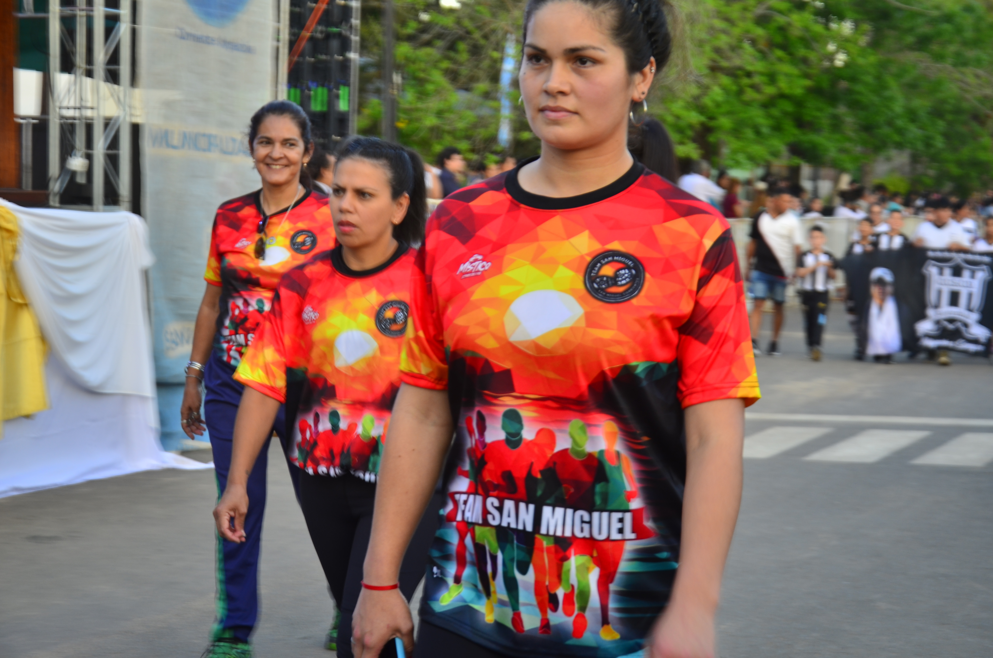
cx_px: 496
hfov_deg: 26.0
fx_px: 2147
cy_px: 329
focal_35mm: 78
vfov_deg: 17.4
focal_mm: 52
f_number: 5
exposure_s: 1/40
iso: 100
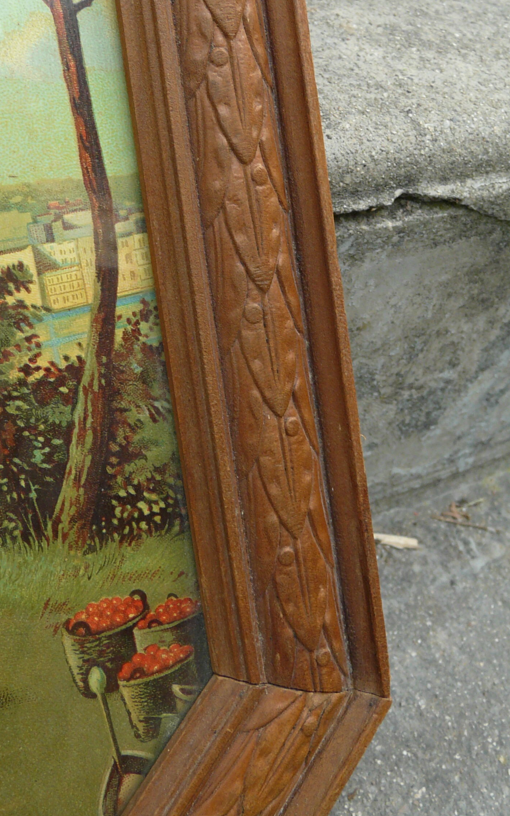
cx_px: 296
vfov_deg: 45.3
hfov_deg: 29.8
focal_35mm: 43
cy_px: 251
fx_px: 956
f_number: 2.8
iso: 100
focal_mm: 4.6
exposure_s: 1/80
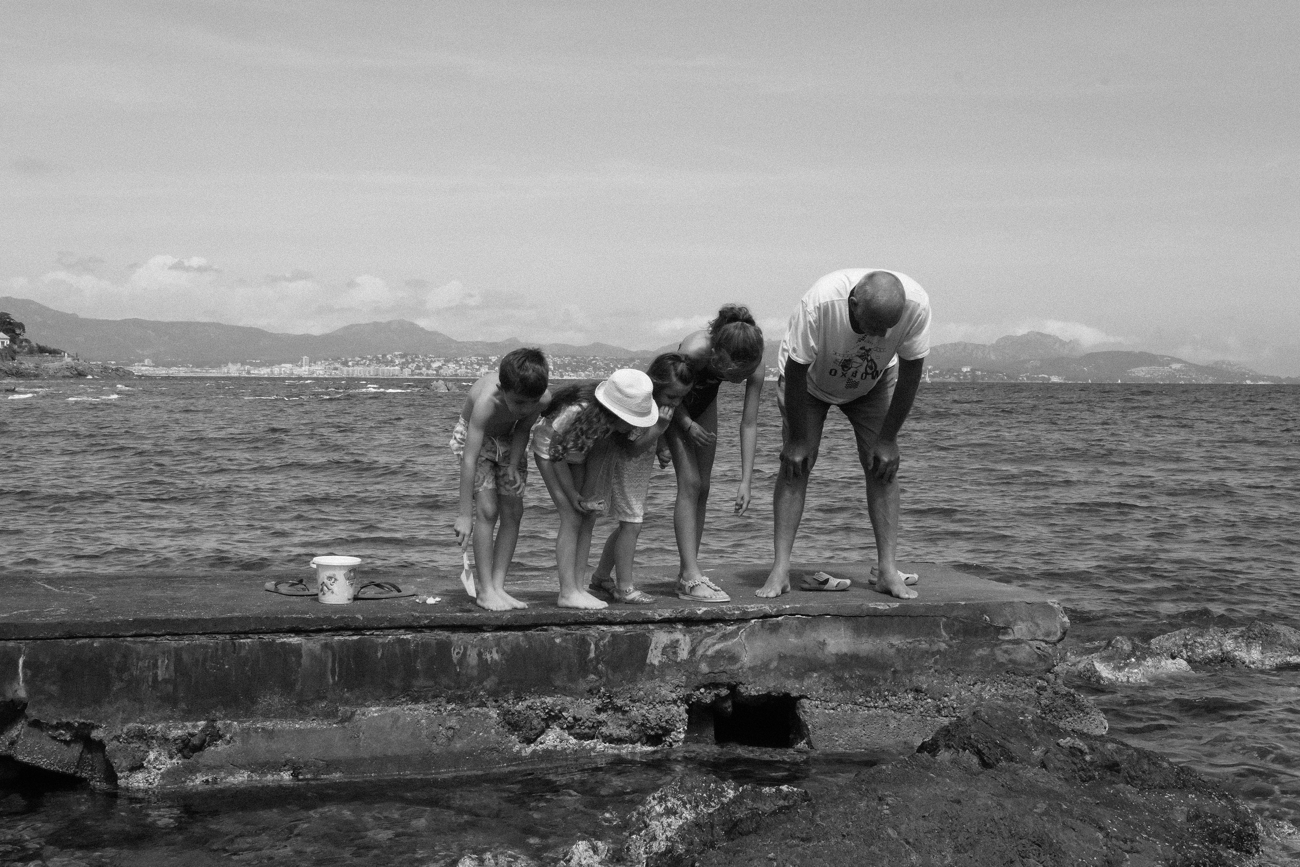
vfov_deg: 27.5
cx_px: 650
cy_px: 434
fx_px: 1769
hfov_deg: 40.3
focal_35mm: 49
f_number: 20
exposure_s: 1/125
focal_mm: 32.5
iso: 400
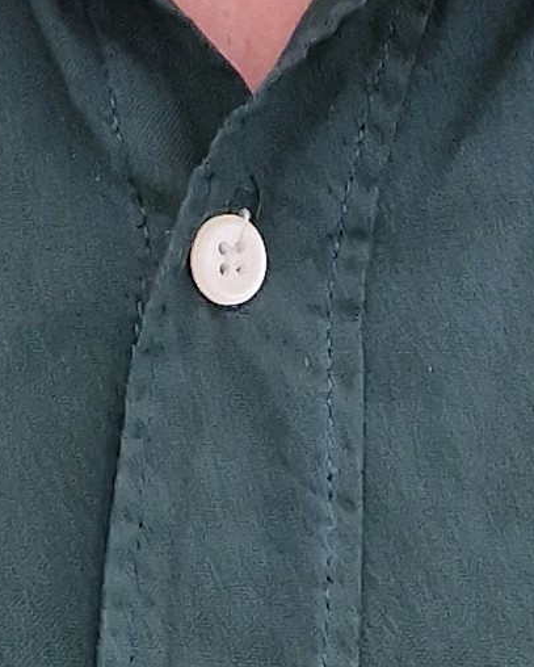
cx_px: 289
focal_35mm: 139
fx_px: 2744
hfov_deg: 11.1
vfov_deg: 11.1
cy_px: -1047
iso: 64
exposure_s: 1/180
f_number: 1.8
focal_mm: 5.4
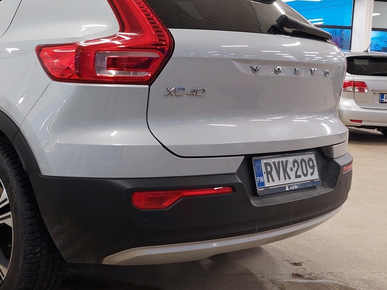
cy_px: 97
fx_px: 514
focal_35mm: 46
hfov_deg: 39.0
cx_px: 57
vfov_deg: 31.3
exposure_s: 1/50
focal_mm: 5.23
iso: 250
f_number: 1.8
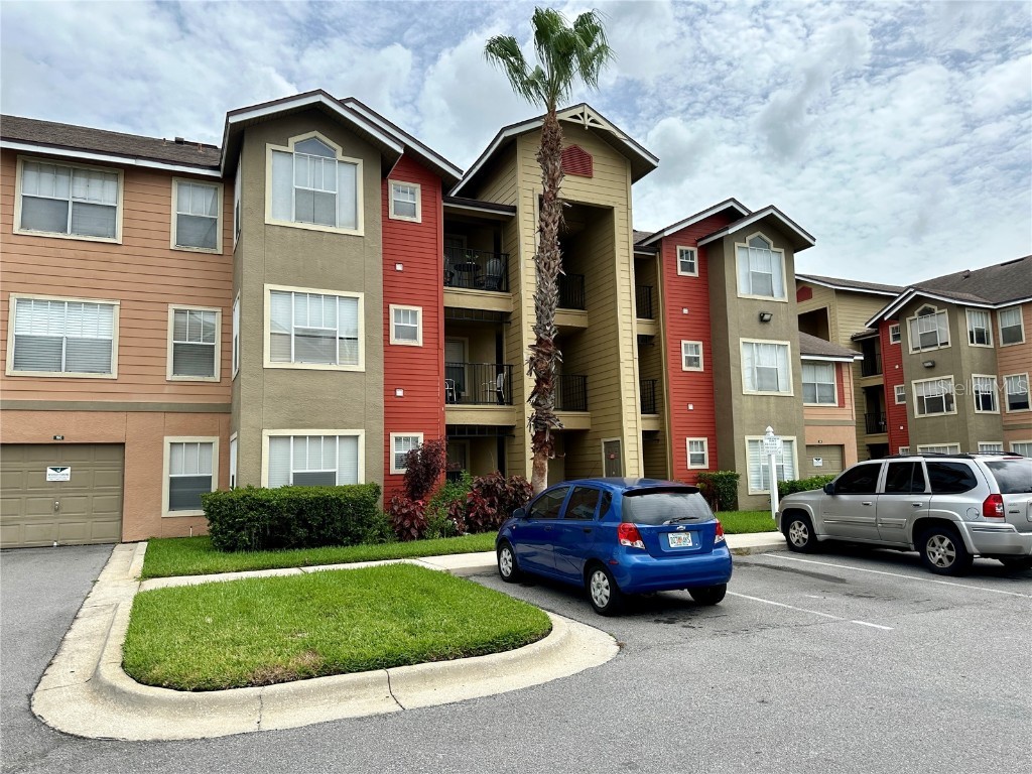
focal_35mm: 24
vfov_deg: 56.8
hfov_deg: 71.6
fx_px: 716
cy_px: 387
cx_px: 516
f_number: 1.78
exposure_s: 1/4016
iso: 80
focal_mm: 6.86
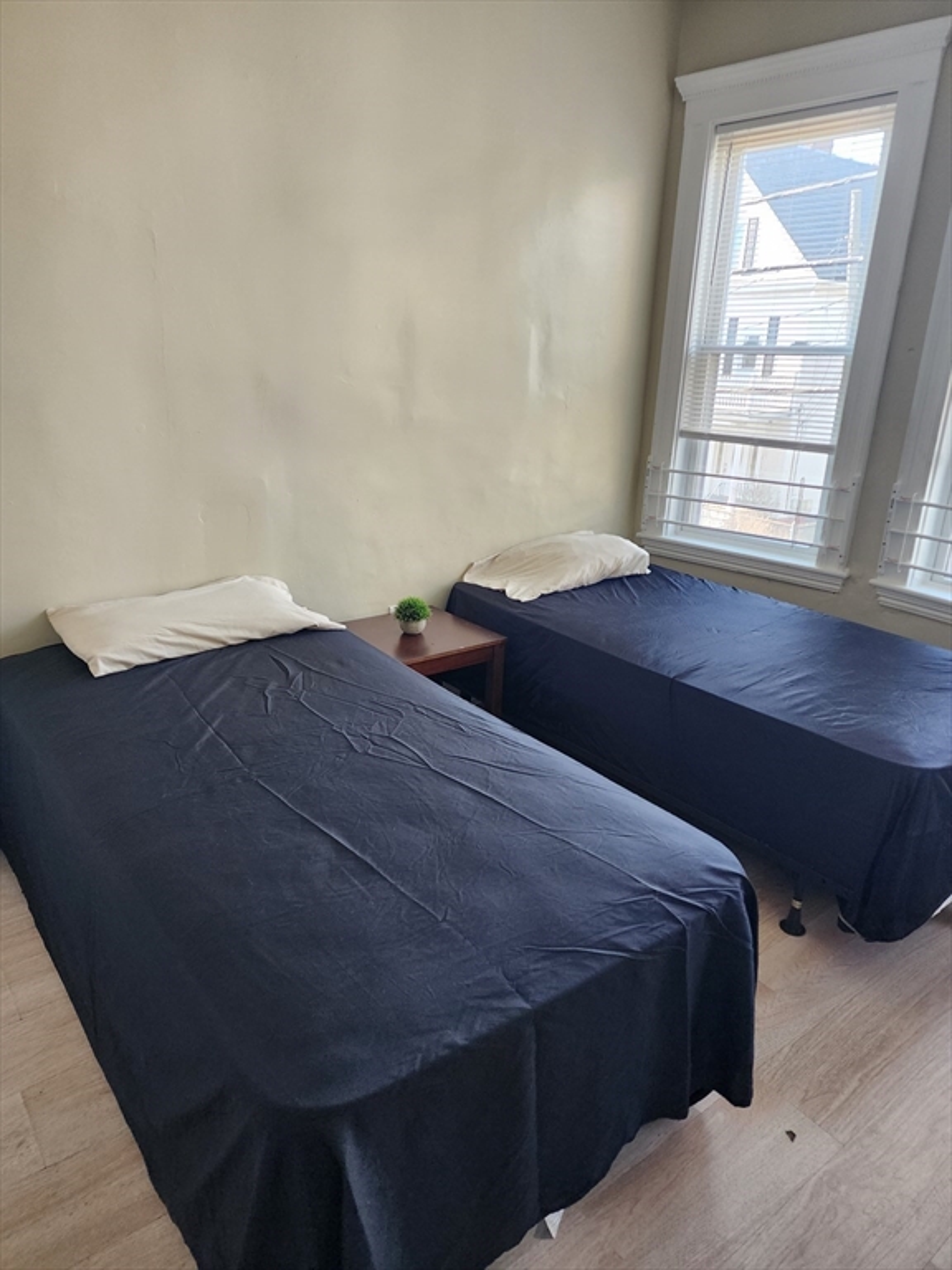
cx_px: 476
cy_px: 635
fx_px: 843
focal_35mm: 23
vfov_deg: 73.9
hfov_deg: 58.9
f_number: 1.8
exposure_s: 1/120
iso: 160
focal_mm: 6.4
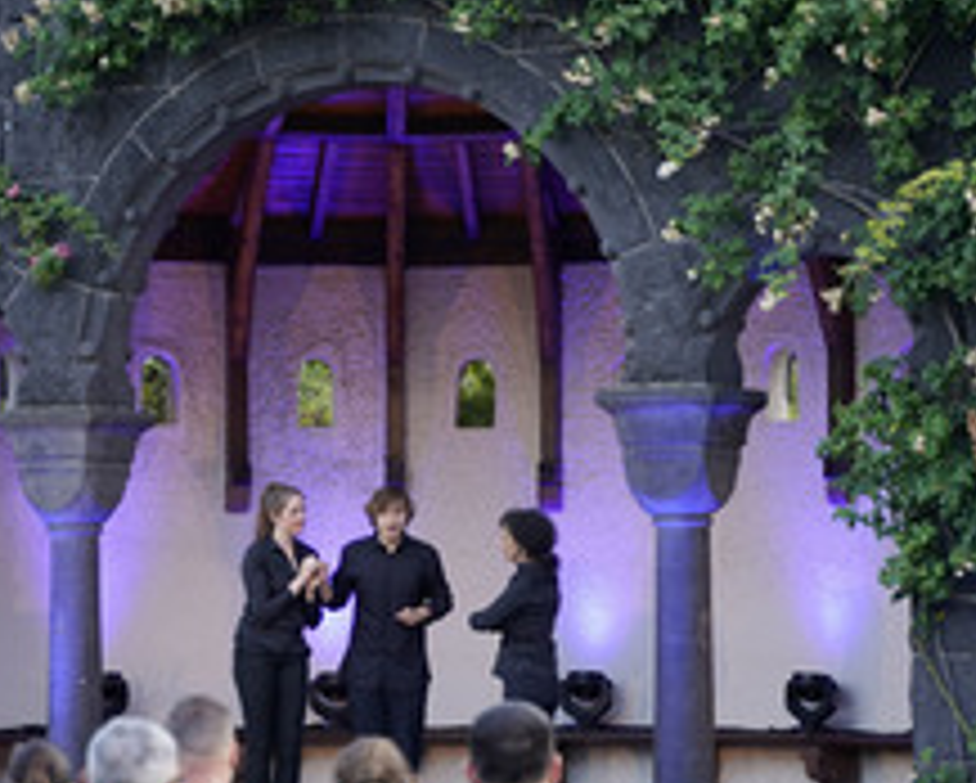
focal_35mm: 115
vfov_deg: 13.4
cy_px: 446
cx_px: 416
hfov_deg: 16.7
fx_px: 3325
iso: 800
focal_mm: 59
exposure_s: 1/800
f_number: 2.8
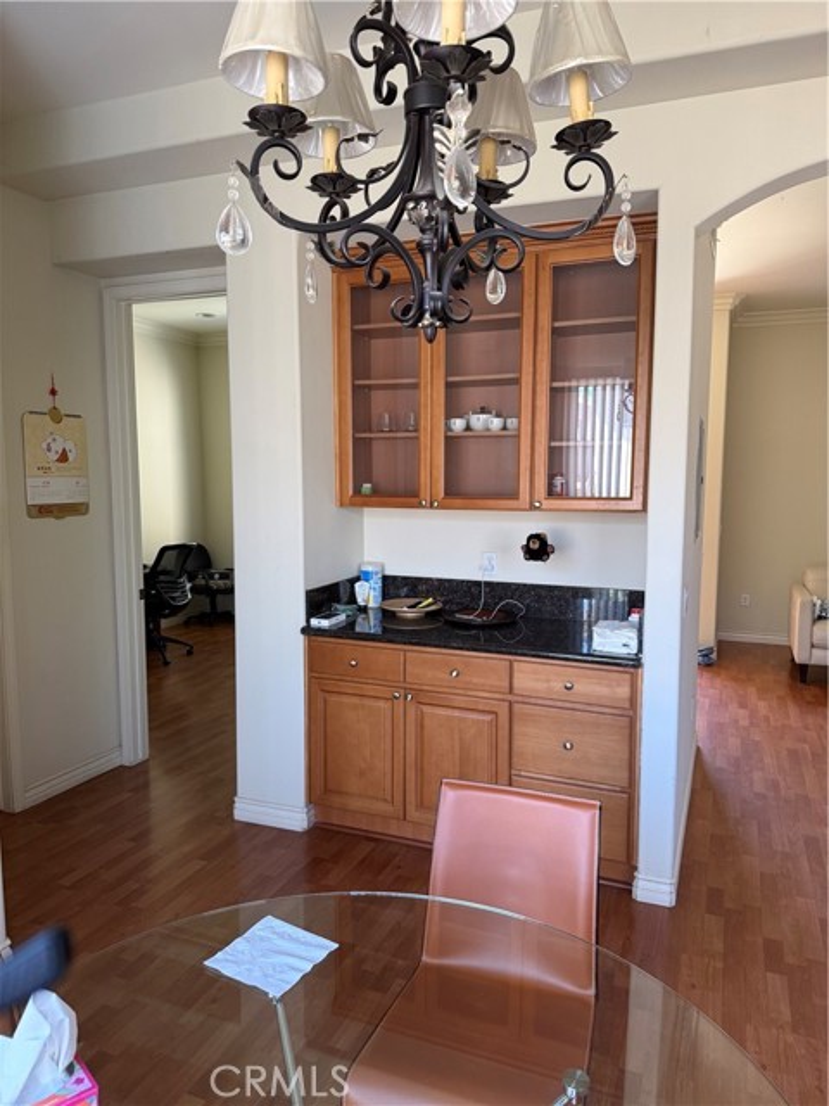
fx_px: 766
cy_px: 553
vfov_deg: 71.6
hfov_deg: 56.8
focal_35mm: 24
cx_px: 414
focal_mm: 6.76
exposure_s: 1/77
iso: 200
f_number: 1.78
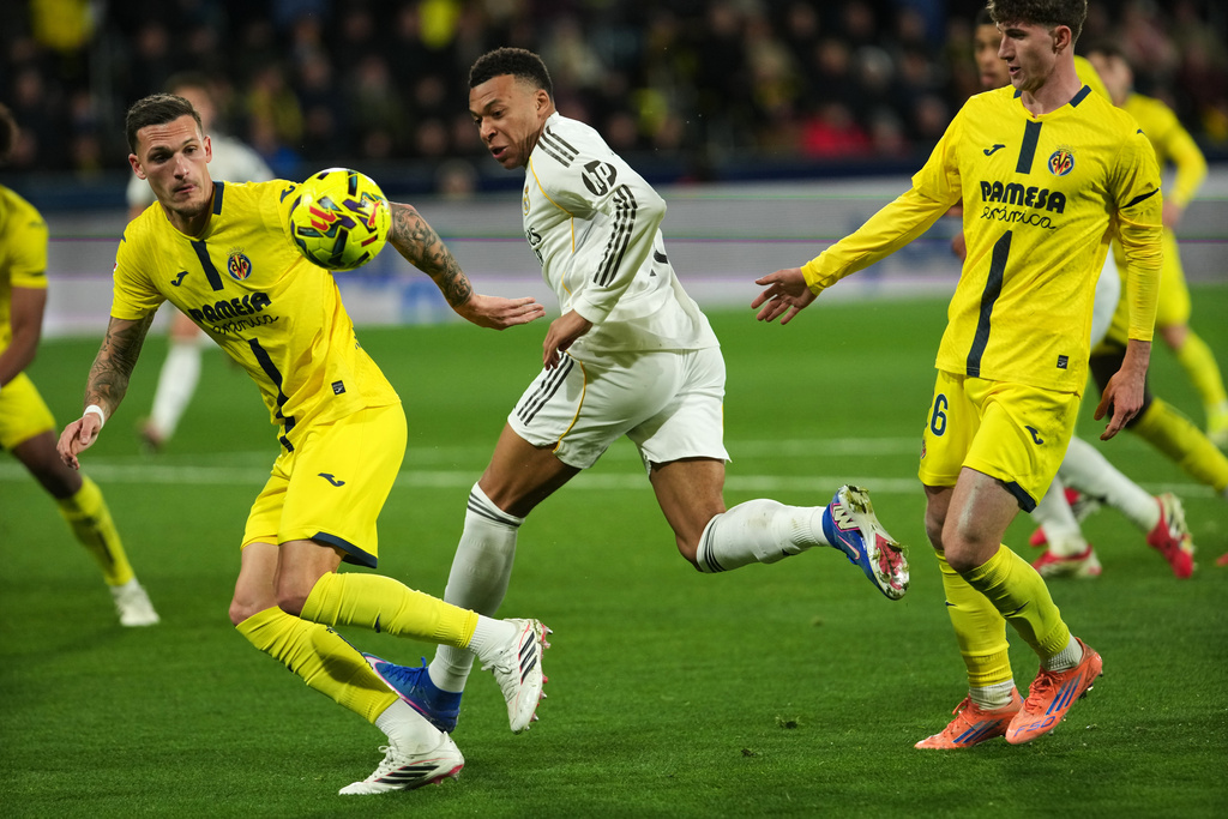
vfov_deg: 4.6
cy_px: 410
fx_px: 10234
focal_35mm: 300
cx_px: 614
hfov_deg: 6.9
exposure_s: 1/2000
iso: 2500
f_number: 3.2
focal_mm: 300
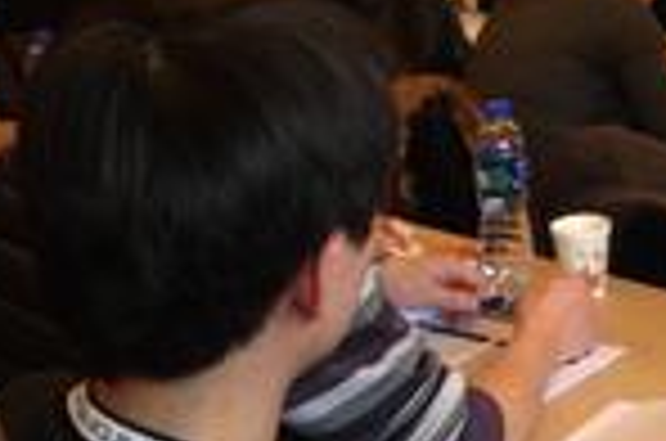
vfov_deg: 14.3
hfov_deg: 21.4
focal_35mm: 93
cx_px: 621
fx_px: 1717
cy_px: -27
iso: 100
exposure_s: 1/20
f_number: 2.4
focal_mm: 4.12
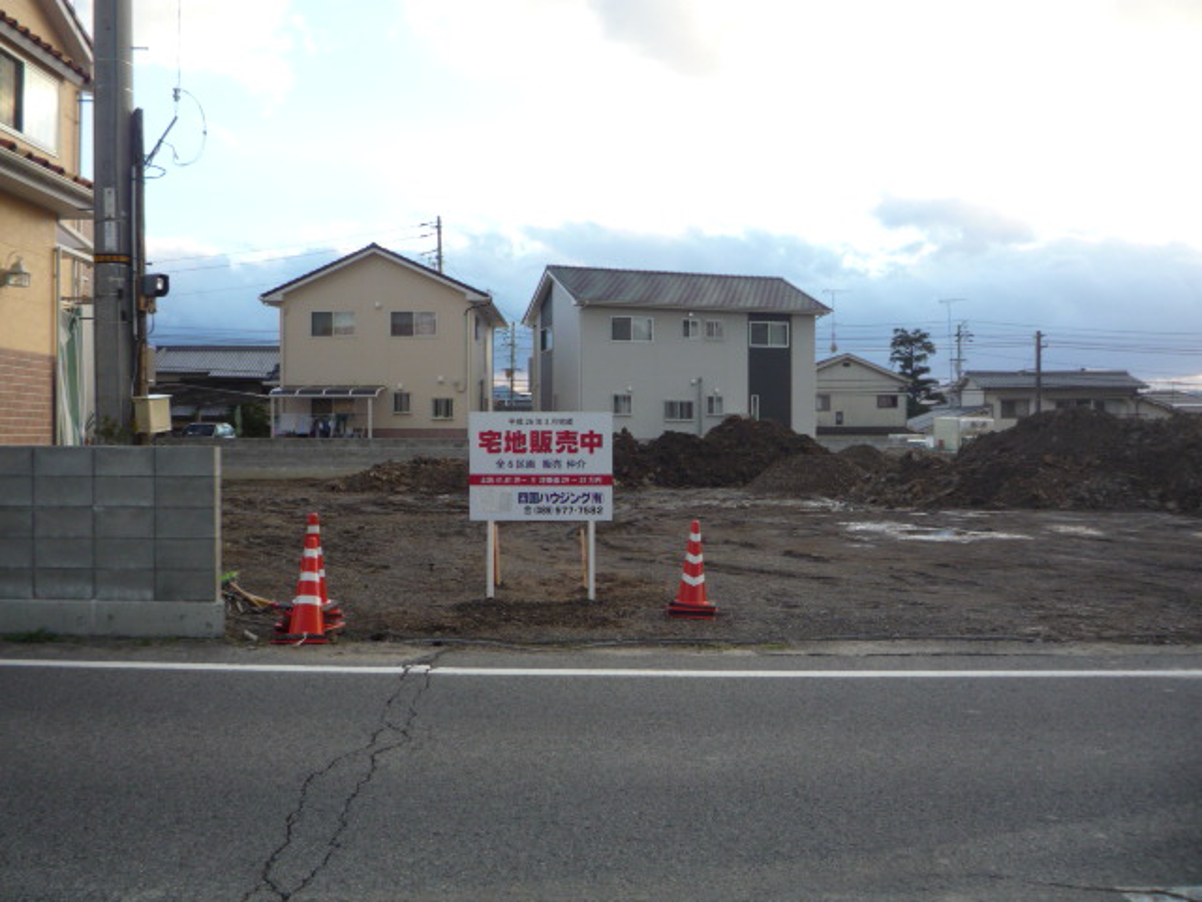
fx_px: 1042
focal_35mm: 30
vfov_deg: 46.8
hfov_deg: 60.0
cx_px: 601
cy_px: 451
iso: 100
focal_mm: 5.2
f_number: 4
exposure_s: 1/100
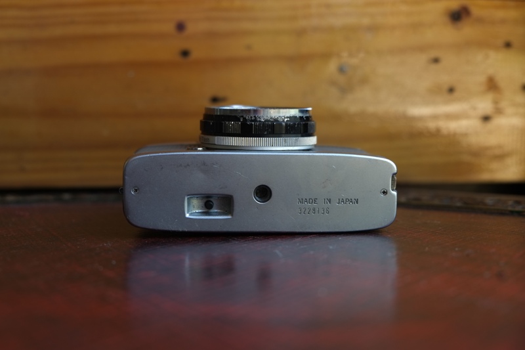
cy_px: 175
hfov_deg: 41.9
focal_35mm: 47
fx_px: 685
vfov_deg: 28.6
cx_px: 262
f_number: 3.6
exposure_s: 1/38
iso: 100
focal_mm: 31.5
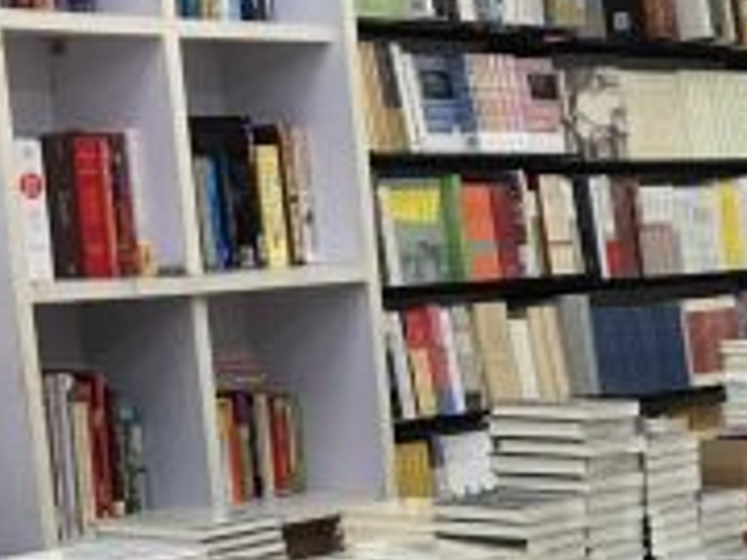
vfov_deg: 12.8
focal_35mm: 113
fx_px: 2438
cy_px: 666
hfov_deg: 15.4
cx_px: 1262
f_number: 2.2
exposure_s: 1/33
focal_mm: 4.15
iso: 50
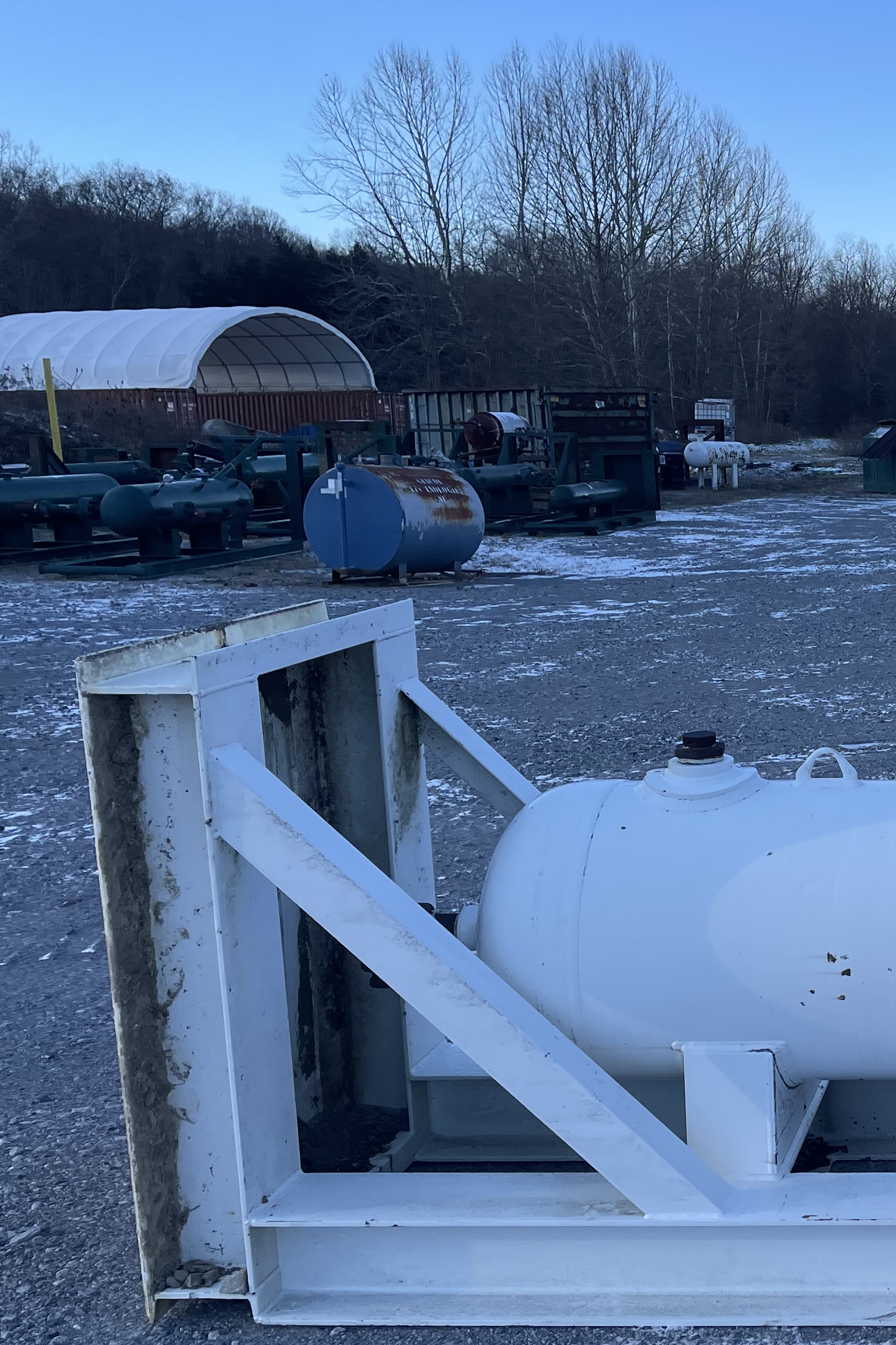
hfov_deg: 25.9
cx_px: 1101
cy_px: 737
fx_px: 1717
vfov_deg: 42.7
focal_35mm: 46
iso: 32
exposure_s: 1/1195
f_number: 1.6
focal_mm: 4.2
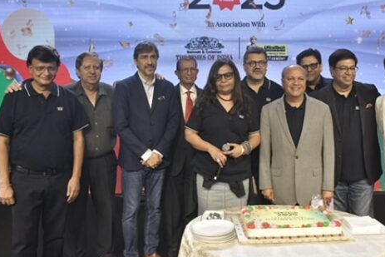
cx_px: 227
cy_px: 98
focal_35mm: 35
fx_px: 374
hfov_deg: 54.1
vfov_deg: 37.7
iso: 4000
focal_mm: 18
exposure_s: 1/800
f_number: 4.5
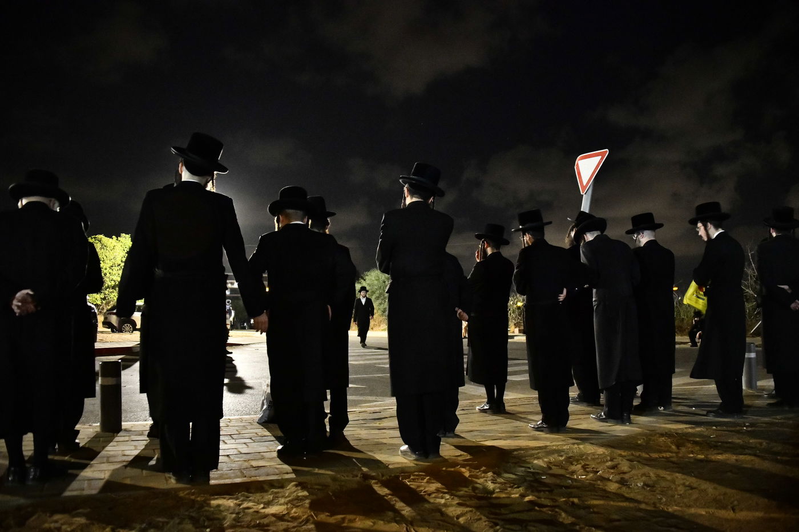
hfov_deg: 65.5
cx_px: 400
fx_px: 621
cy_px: 266
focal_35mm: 28
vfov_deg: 46.4
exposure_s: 1/40
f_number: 3.5
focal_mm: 28
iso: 6400
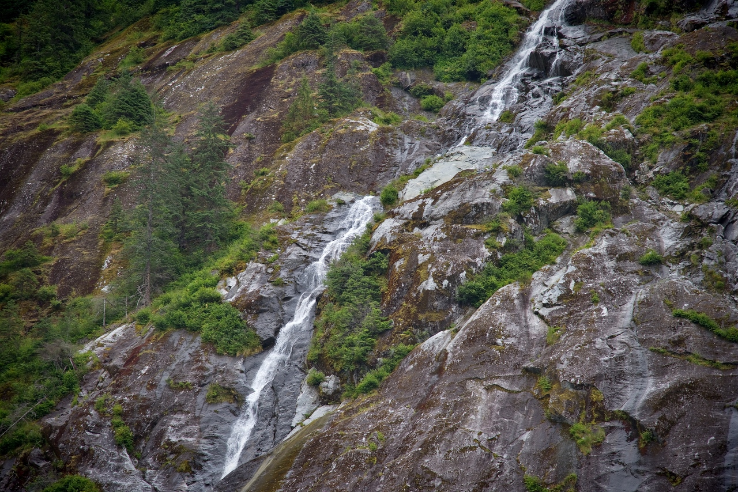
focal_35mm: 120
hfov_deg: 17.1
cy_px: 246
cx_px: 369
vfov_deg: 11.4
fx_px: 2460
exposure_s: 1/250
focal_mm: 120
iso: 160
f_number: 4
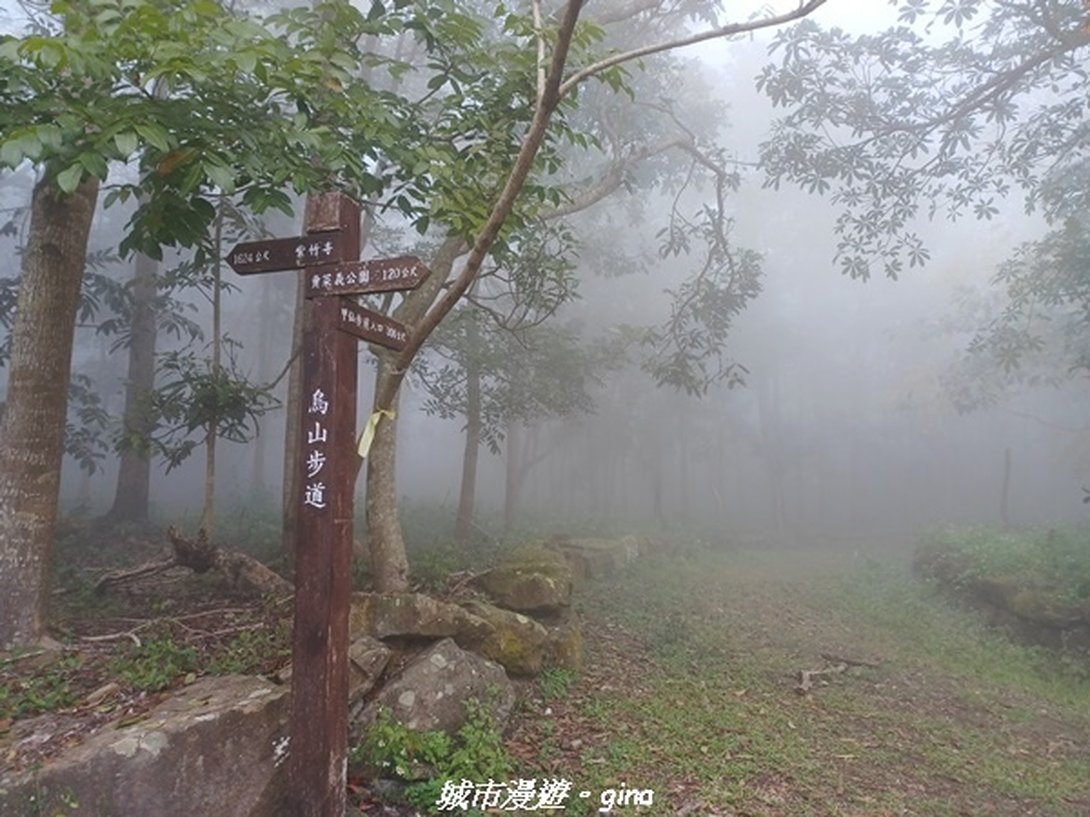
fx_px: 787
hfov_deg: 69.4
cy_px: 408
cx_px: 545
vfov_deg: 54.9
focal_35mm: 25
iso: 40
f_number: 1.8
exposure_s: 1/59
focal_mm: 4.6
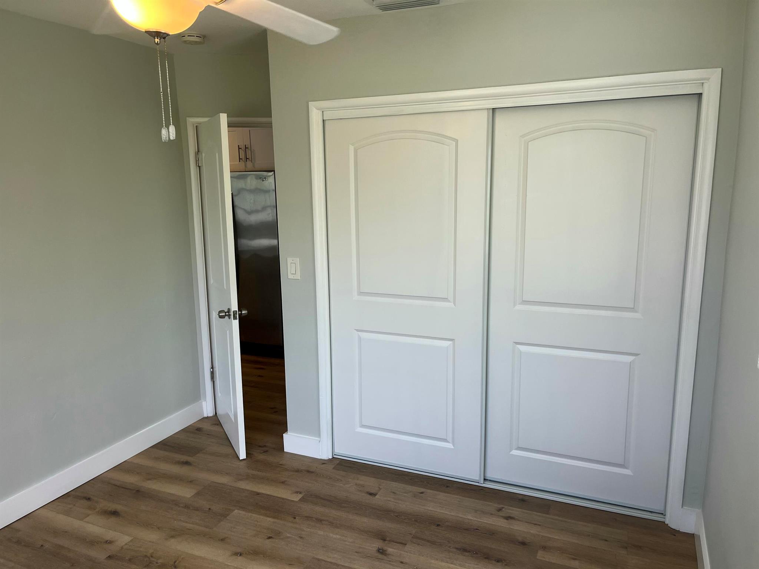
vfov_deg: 53.1
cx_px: 380
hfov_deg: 67.3
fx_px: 570
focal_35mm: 26
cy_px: 284
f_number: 1.6
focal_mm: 5.1
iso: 40
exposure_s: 1/122
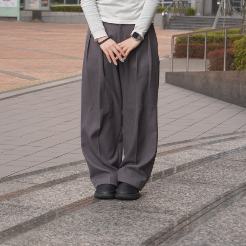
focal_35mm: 114
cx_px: 113
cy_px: 34
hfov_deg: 15.3
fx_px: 915
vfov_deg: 15.2
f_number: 5.6
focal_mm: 49
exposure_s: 1/160
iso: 125
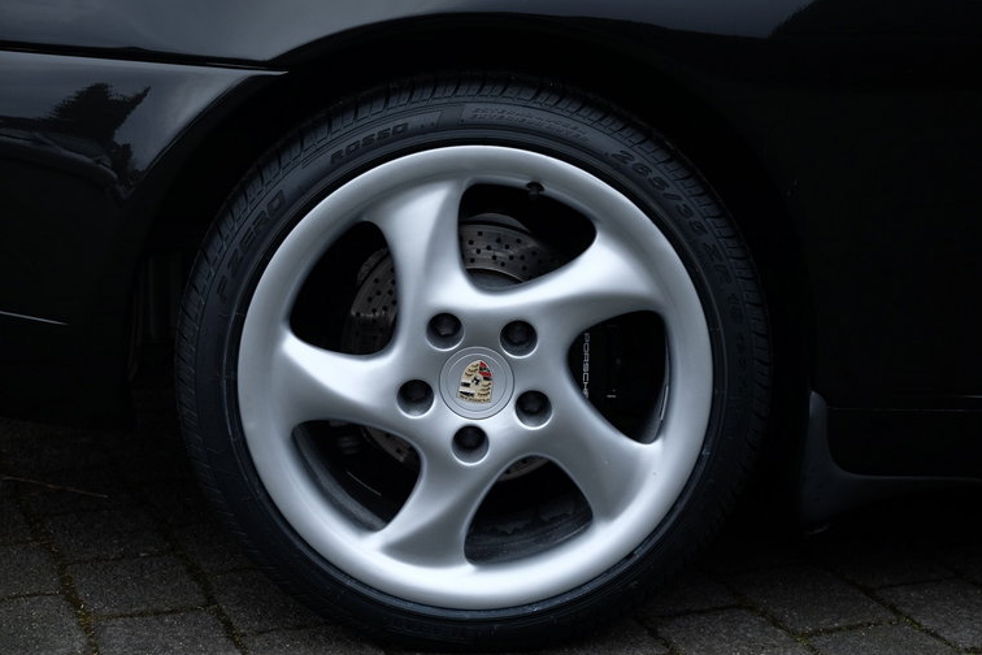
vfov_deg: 20.9
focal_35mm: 65
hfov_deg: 31.0
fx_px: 1773
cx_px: 497
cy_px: 325
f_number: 5.6
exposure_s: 1/150
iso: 200
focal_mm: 42.5
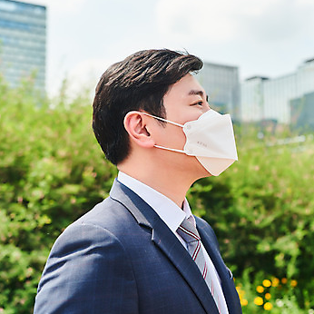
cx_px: 200
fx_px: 575
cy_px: 134
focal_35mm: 56
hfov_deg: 30.4
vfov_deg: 30.5
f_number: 3.5
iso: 200
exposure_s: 1/2500
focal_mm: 38
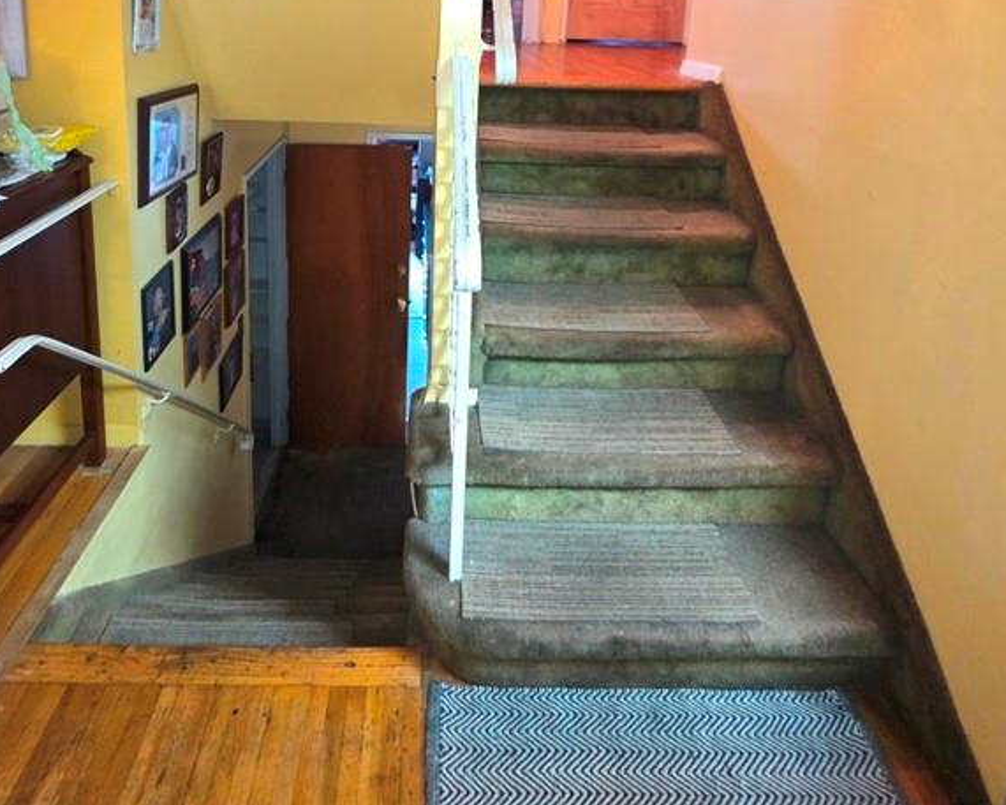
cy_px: 92
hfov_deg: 80.1
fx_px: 596
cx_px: 445
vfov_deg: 58.9
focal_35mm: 20
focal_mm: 2.2
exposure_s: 1/9.24
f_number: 1.9
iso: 1000
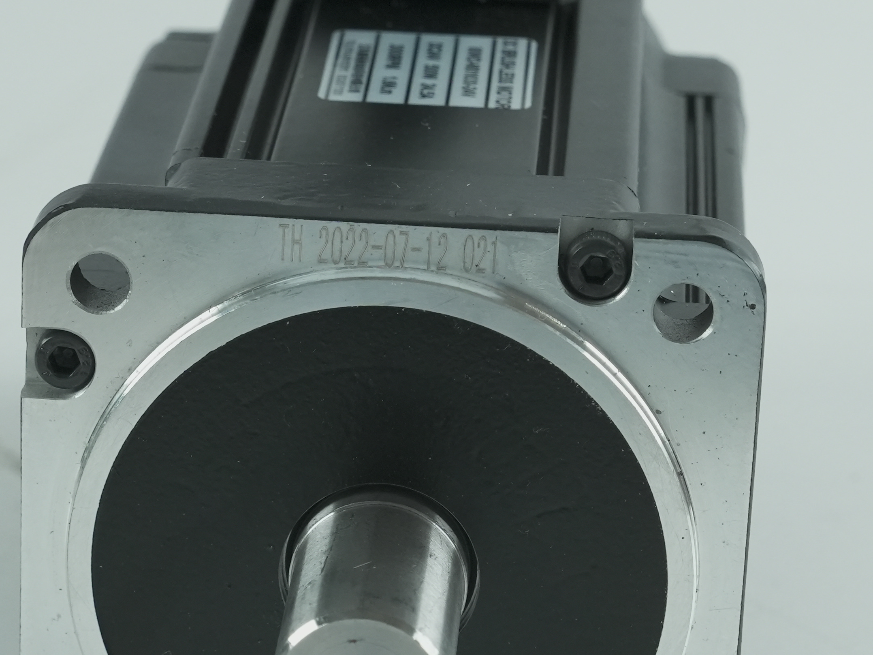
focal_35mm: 172
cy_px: 593
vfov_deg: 8.6
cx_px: 369
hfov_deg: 11.5
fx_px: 4338
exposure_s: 1/50
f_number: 9
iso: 1000
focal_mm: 55
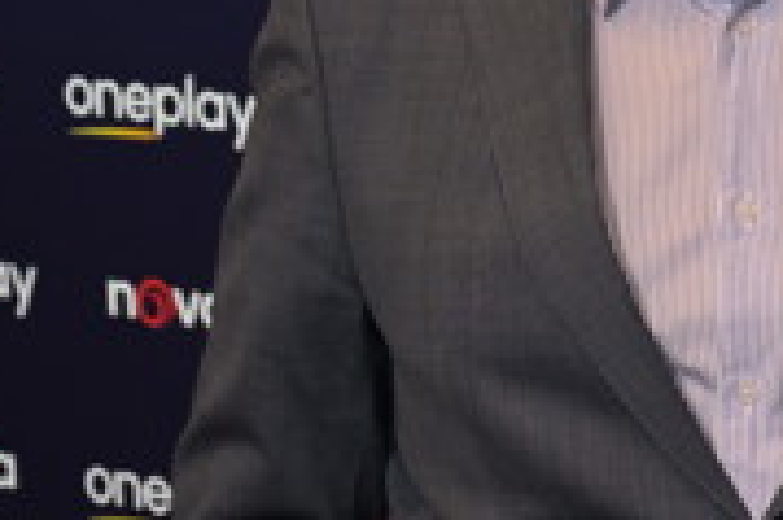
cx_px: 1164
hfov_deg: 11.9
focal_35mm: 166
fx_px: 3607
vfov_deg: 8.2
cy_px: 162
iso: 1000
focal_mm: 43
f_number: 4.5
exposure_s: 1/250
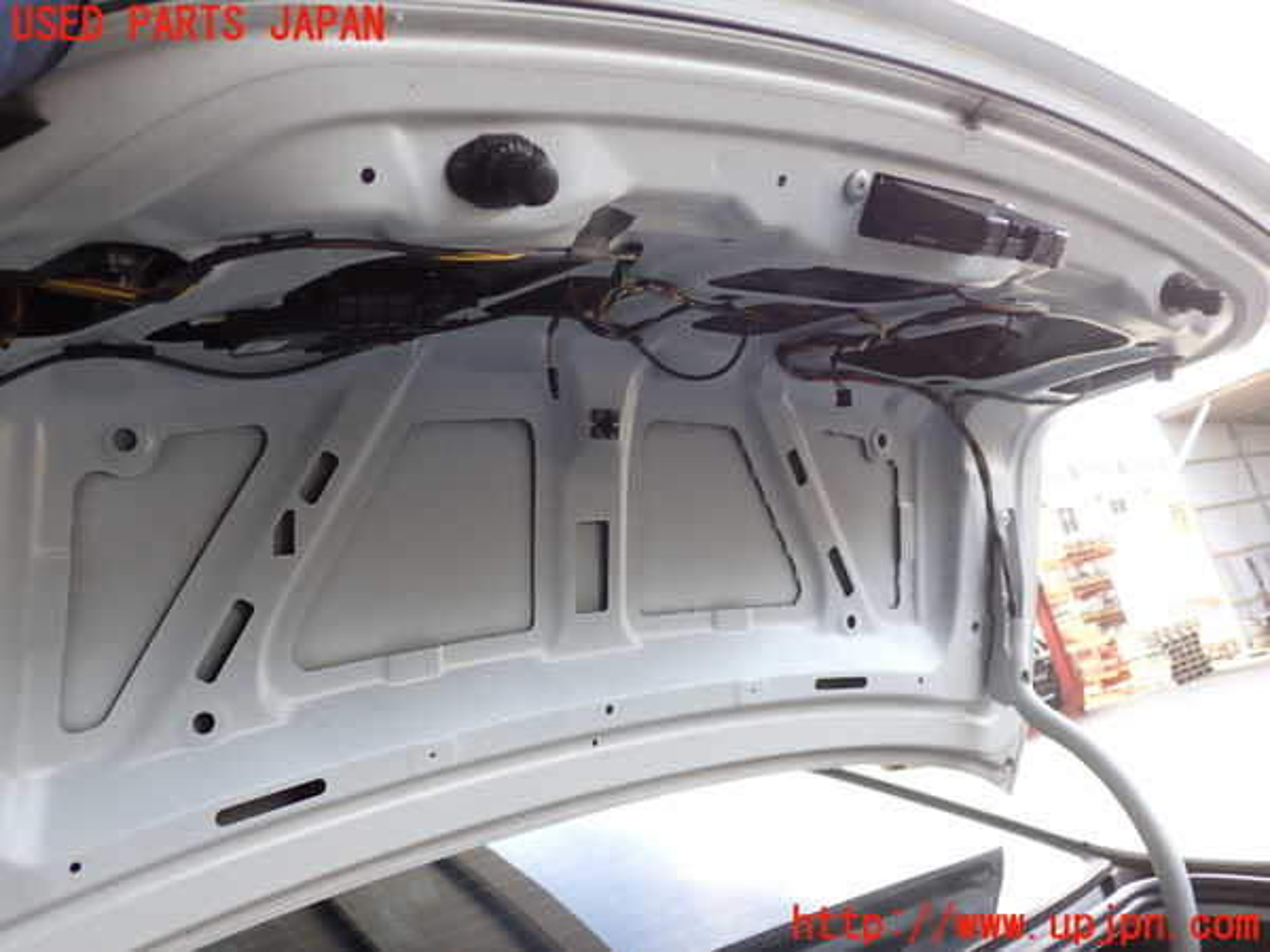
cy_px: 476
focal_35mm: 30
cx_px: 635
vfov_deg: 46.8
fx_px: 1101
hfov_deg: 60.0
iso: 100
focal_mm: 5.4
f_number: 2.3
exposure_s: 1/100
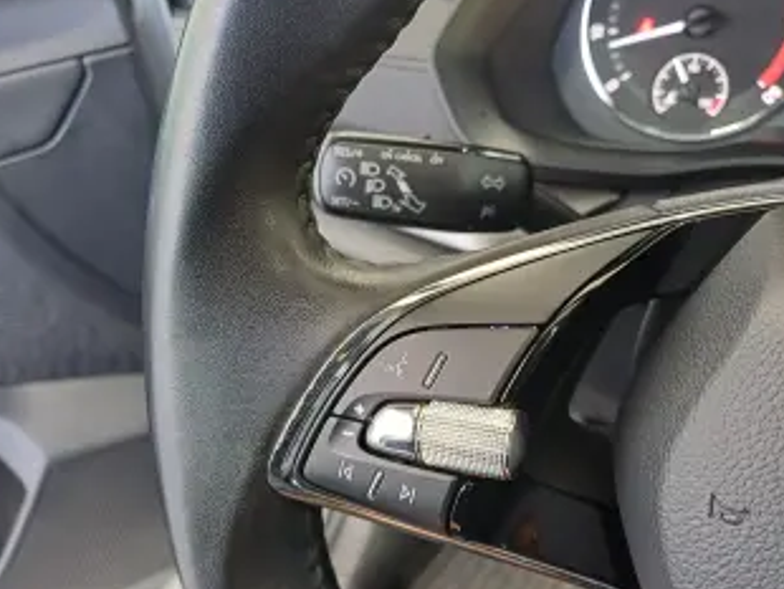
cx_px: 417
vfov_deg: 48.2
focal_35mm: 29
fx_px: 657
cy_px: 319
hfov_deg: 61.6
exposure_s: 1/33.3
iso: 250
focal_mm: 4.65
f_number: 1.8
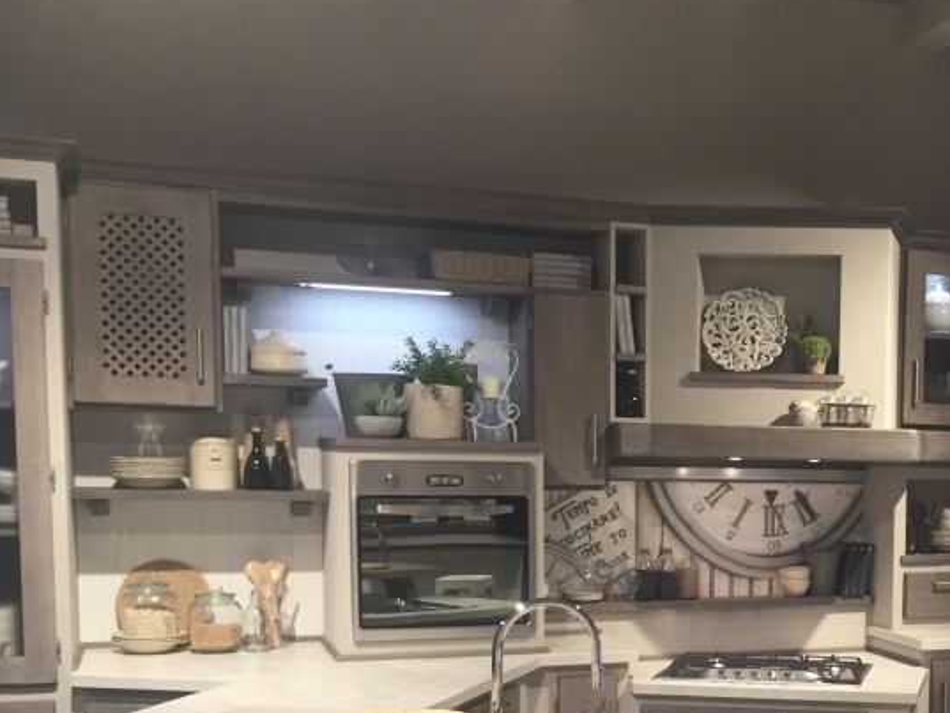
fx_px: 1482
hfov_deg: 33.7
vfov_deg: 26.4
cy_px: 596
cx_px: 853
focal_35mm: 54
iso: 50
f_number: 2.2
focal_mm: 4.15
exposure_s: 1/33
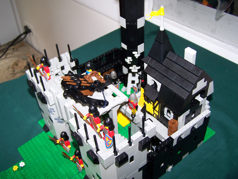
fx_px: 275
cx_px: 119
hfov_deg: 46.8
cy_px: 90
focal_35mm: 40
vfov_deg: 36.0
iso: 80
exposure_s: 1/60
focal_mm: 6.7
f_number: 2.8
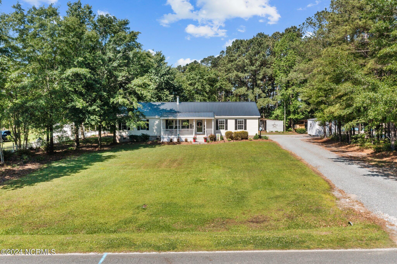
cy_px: 132
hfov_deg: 65.5
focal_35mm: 28
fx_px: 309
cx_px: 198
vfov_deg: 46.4
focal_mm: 10.26
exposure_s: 1/320
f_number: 8
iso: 100
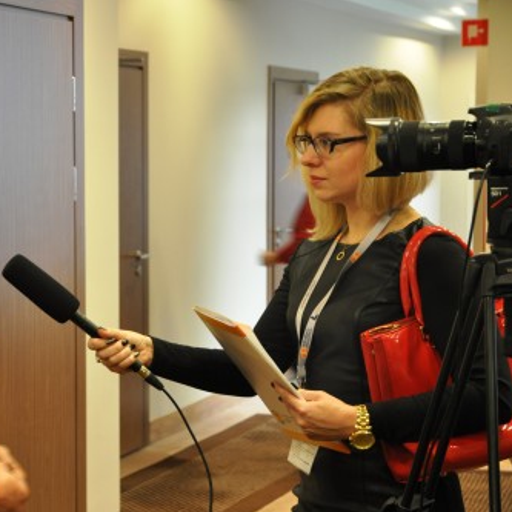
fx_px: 1690
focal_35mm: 101
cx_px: 126
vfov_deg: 17.2
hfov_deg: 17.1
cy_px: 258
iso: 800
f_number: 5
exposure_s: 1/13
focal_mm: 52
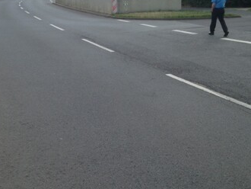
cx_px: 117
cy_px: 84
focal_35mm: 40
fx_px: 290
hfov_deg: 46.7
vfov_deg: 36.0
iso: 50
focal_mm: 4.12
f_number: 2.4
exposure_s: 1/919
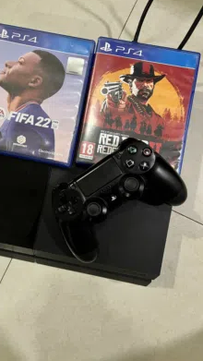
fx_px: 277
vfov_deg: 66.1
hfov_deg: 39.9
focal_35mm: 29
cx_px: 76
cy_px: 178
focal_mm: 5.1
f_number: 1.6
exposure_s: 1/33
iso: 500
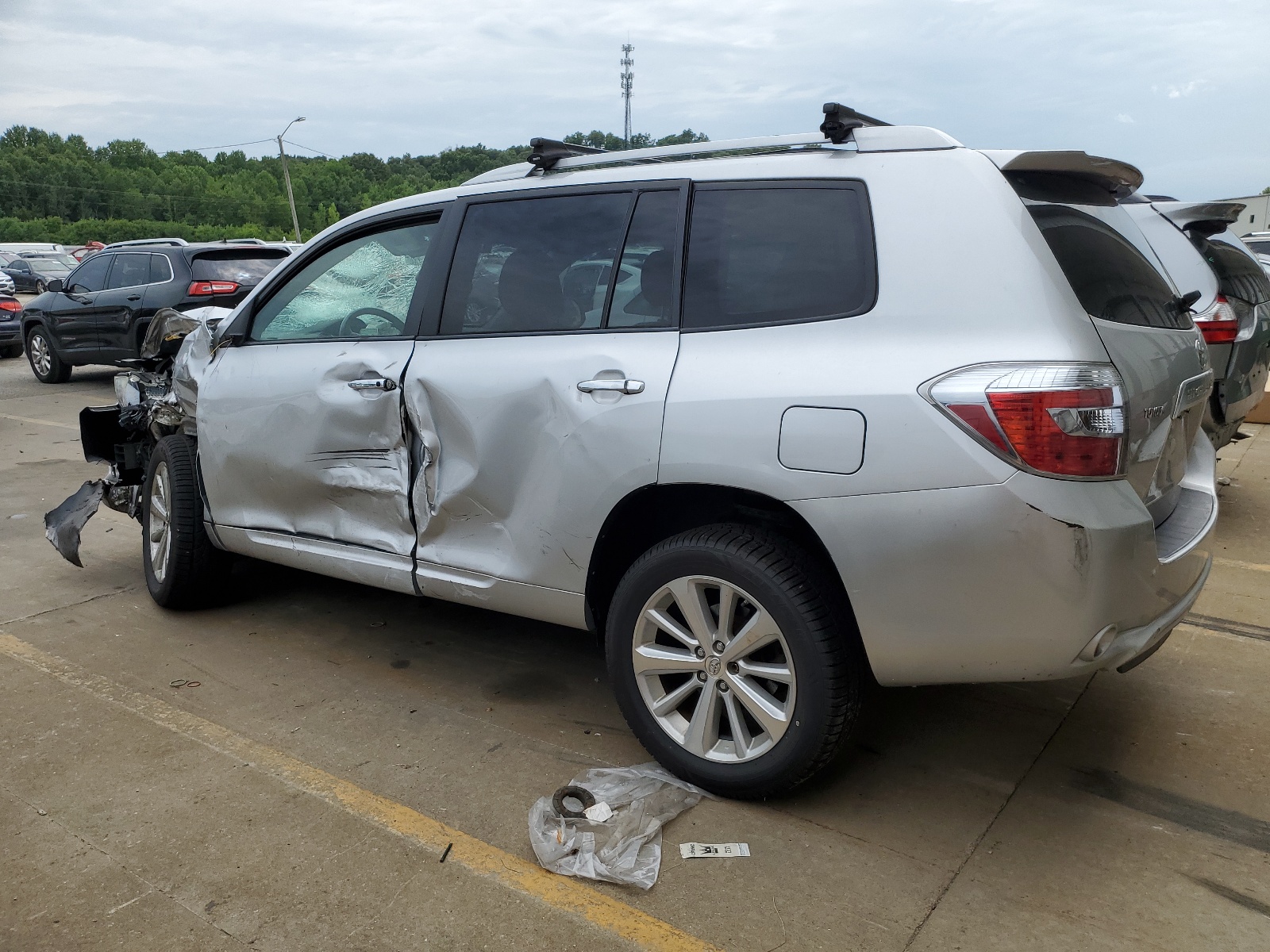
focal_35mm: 26
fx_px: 954
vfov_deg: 53.1
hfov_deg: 67.3
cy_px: 476
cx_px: 635
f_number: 1.5
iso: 50
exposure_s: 1/3333
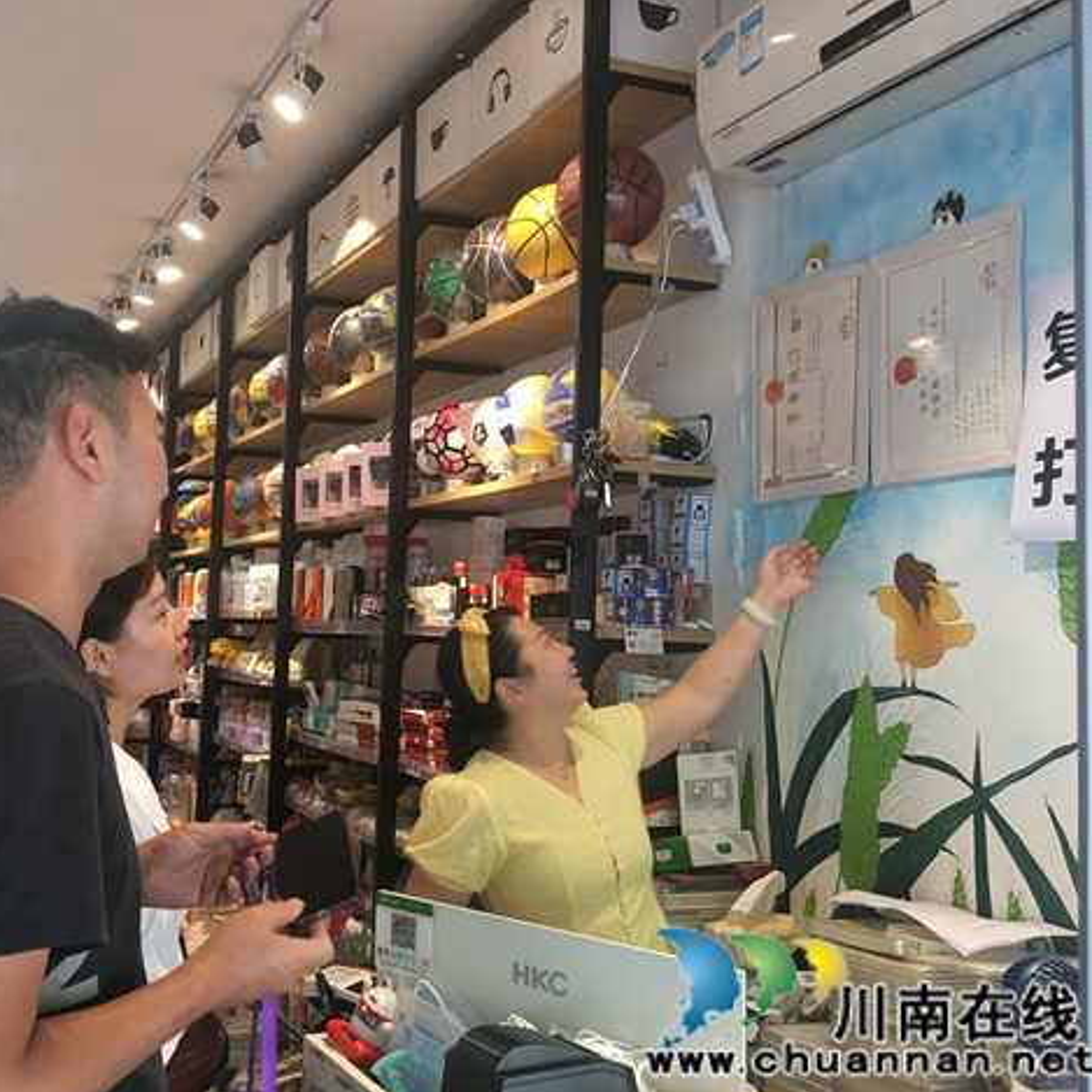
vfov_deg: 47.2
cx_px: 396
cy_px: 556
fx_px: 1249
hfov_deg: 46.7
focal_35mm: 35
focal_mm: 4.15
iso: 40
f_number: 2.2
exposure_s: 1/17
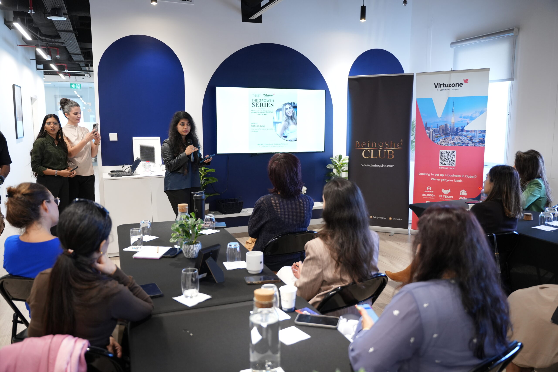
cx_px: 279
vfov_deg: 44.3
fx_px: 457
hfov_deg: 62.8
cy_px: 186
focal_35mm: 30
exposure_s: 1/160
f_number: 2.8
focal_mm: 29.5
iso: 1600
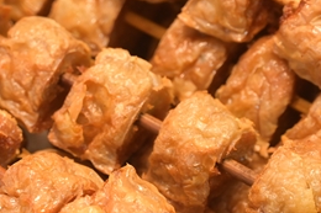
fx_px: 1613
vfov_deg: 7.6
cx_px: 102
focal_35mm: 181
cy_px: 169
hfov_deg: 11.4
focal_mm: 65
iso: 1250
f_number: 4
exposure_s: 1/400
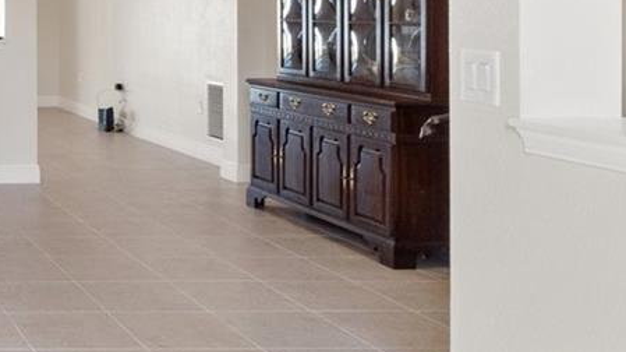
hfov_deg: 28.8
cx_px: -229
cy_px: 21
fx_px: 929
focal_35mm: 56
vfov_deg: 20.9
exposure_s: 1/13
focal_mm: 10
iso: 400
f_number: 8
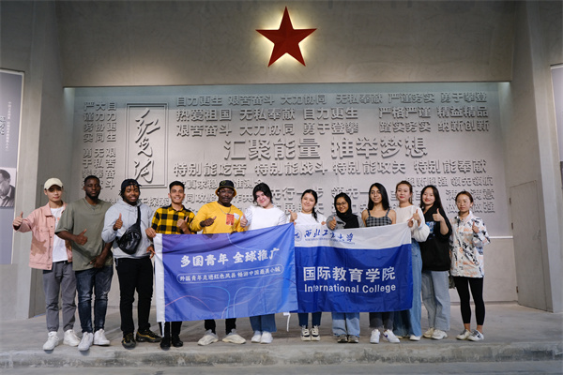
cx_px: 282
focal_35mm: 30
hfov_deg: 61.9
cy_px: 188
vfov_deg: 43.6
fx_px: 469
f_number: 4.2
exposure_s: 1/80
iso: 1000
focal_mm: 20.3
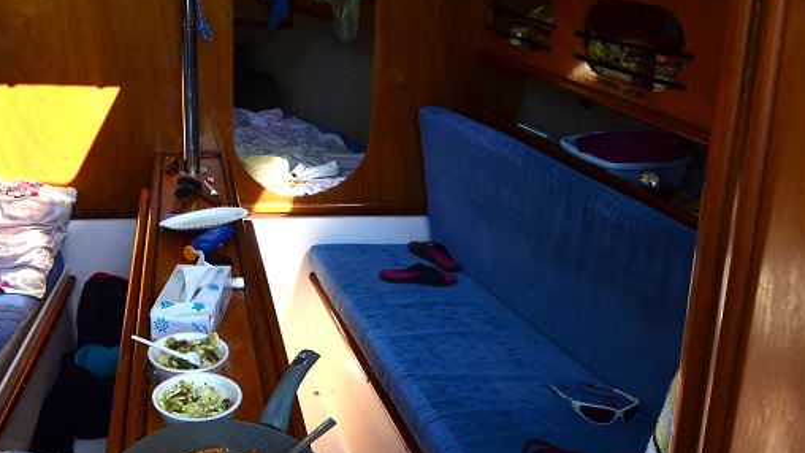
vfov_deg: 31.3
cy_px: 97
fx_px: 790
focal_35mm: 37
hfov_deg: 51.0
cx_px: 172
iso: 400
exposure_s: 1/500
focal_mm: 12
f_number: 6.3
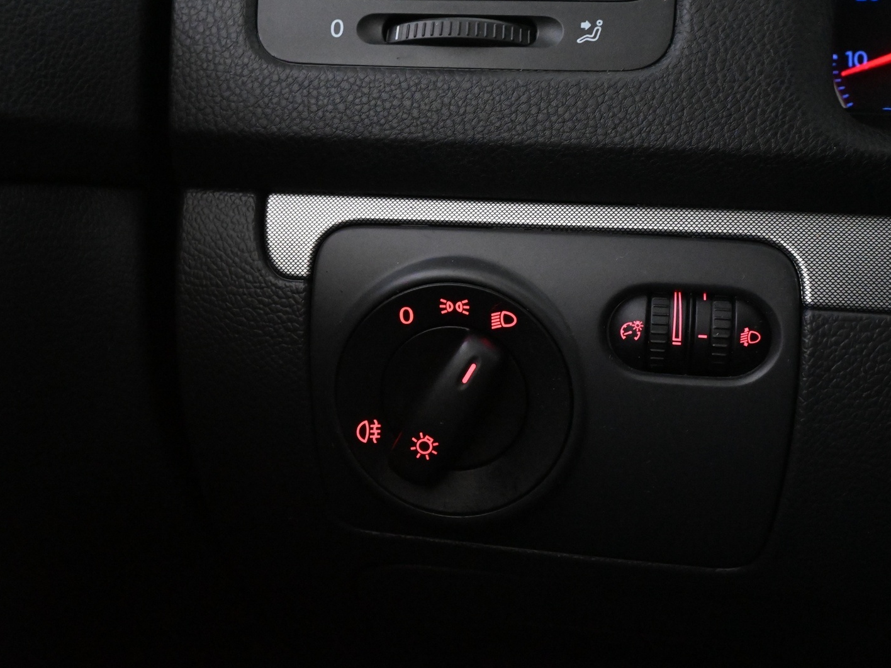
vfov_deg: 42.0
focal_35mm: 34
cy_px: 336
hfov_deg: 54.2
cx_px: 467
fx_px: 871
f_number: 7.1
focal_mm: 20.5
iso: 10000
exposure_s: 1/30
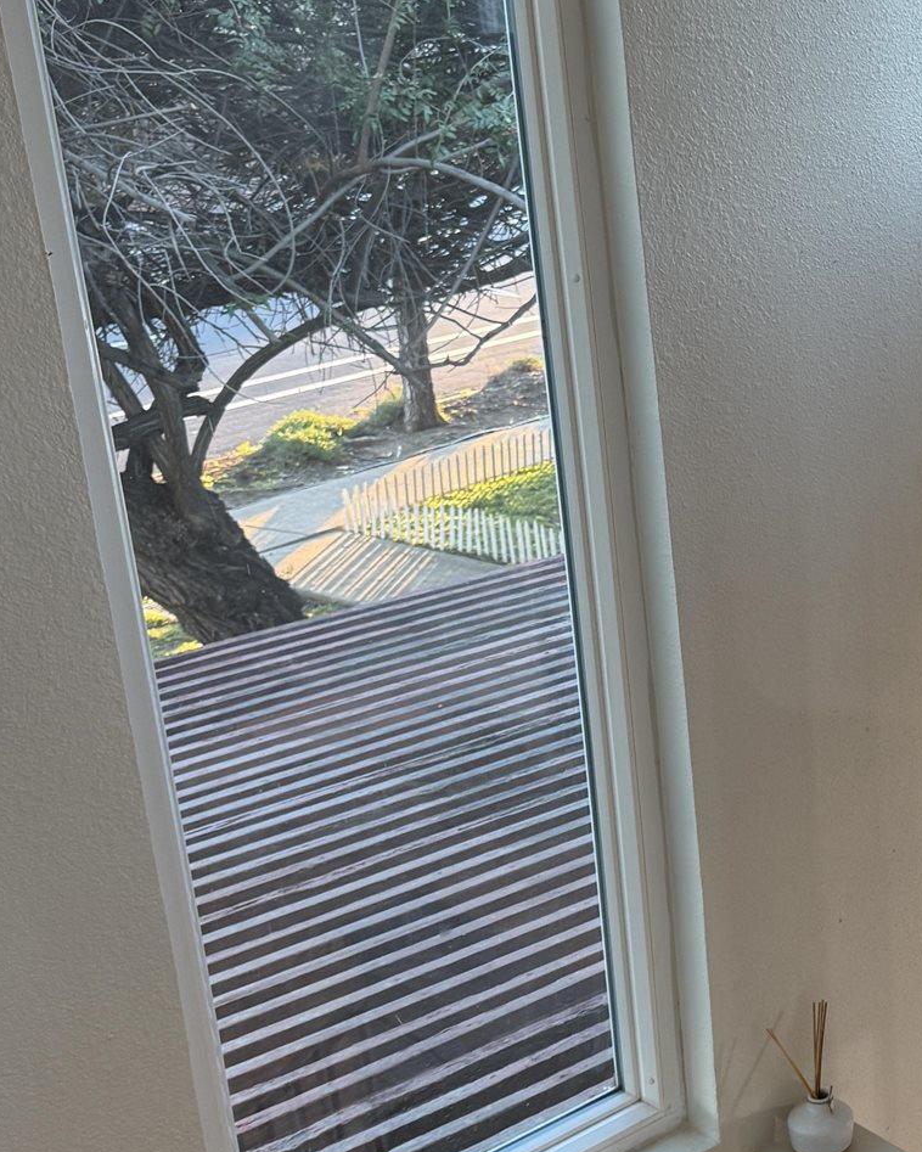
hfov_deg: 24.8
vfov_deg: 33.0
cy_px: 640
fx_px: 1944
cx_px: 1025
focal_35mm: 57
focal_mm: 6.76
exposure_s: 1/60
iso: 160
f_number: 1.78
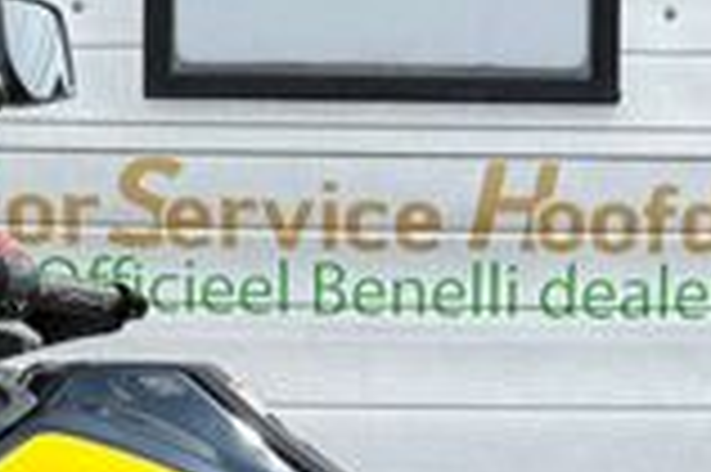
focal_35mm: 101
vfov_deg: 12.3
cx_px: 396
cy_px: 877
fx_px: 1993
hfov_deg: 20.2
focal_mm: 6.76
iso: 80
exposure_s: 1/2000
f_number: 1.78
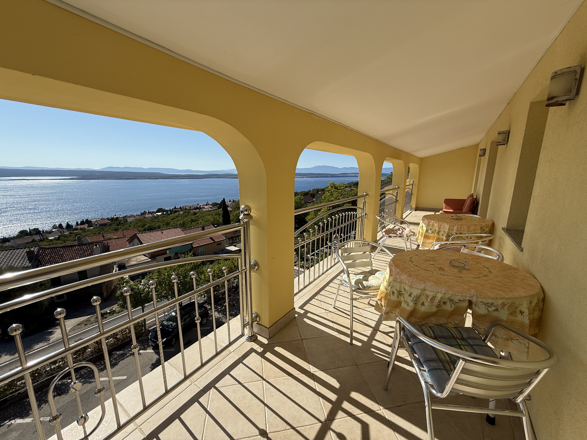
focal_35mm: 14
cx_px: 294
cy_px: 220
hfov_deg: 102.1
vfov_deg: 85.7
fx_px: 237
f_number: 2.2
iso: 50
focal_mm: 2.22
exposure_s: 1/2506
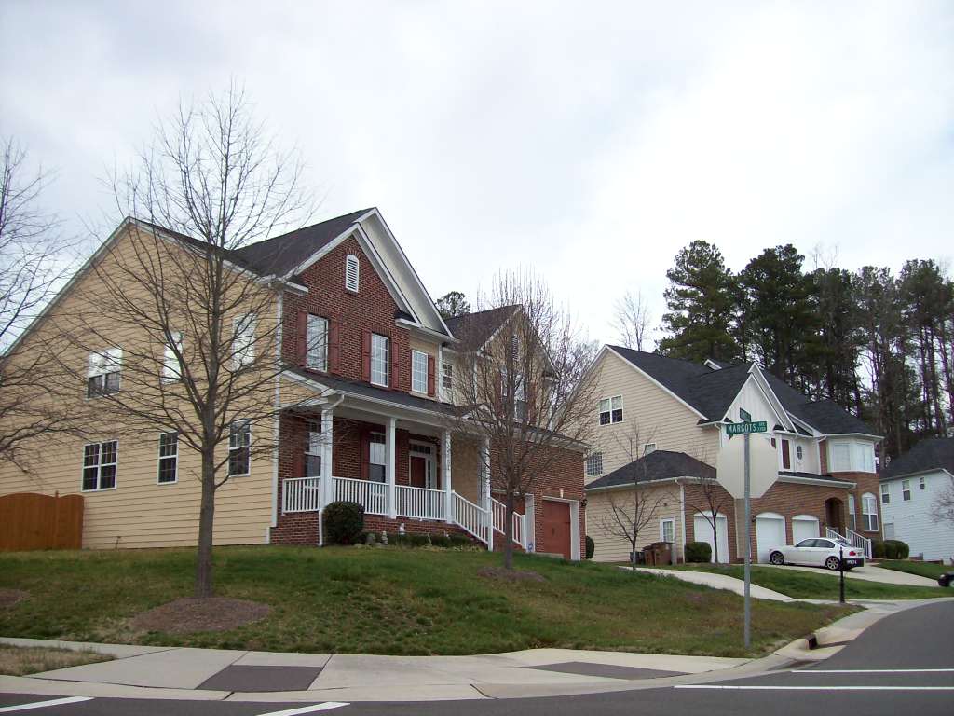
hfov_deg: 51.4
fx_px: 992
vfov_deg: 39.7
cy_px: 358
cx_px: 477
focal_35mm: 36
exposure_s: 1/822
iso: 80
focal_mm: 6
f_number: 2.7
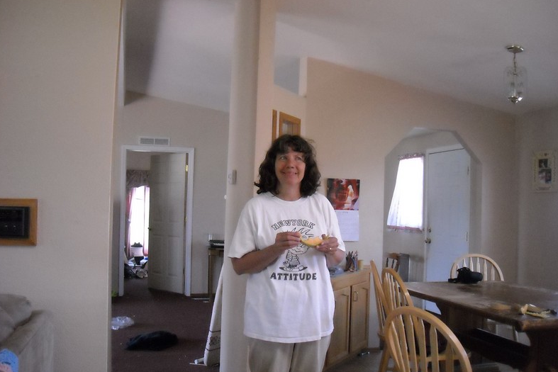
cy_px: 186
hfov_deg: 51.9
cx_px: 279
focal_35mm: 37
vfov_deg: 36.0
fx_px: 574
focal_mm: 5.7
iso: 702
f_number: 2.8
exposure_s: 1/168
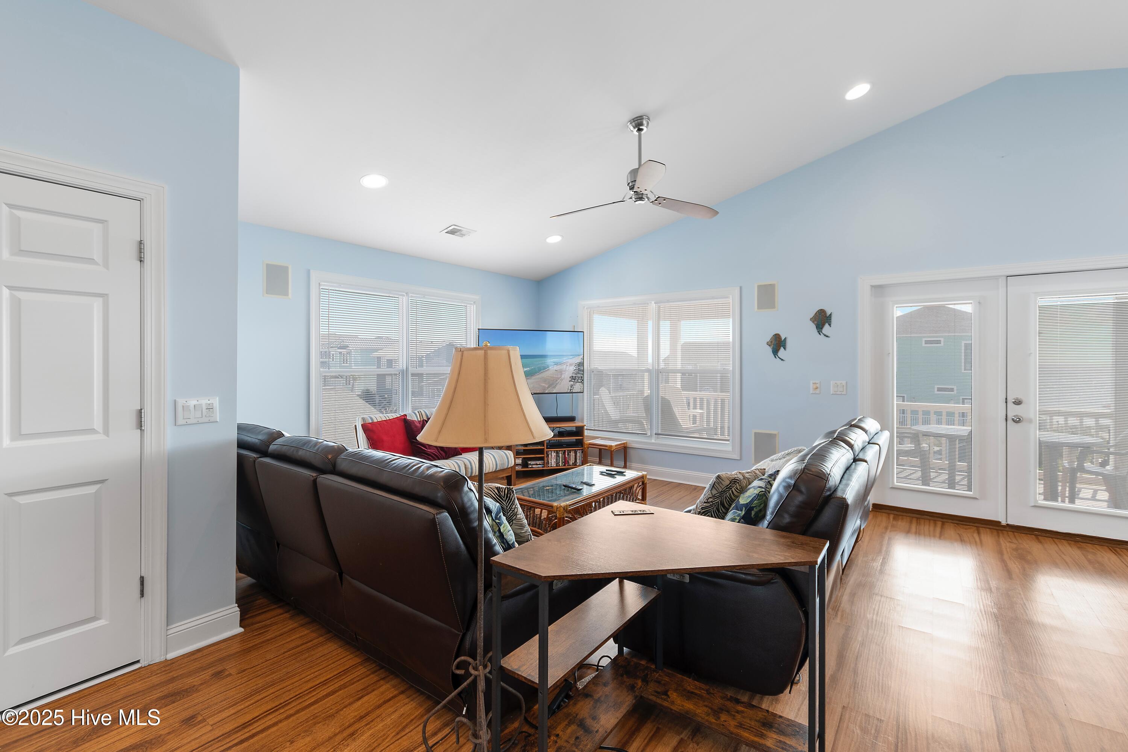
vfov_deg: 77.3
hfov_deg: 100.4
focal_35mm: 15
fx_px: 470
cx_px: 564
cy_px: 376
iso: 100
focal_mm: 10
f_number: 4.5
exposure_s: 1/10
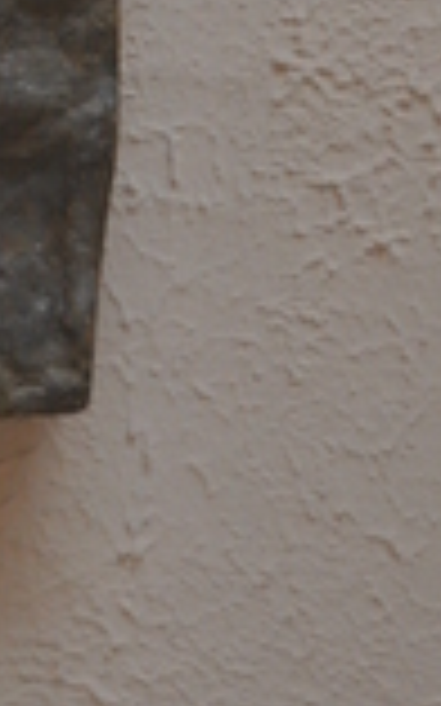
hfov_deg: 5.7
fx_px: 4333
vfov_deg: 9.0
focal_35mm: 225
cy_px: -517
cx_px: -475
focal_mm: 35
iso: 640
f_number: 4.2
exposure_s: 1/60
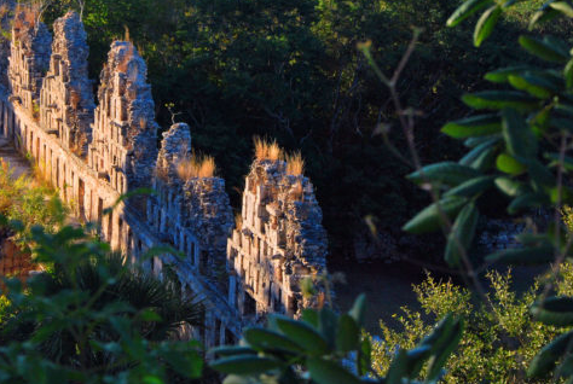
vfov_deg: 12.0
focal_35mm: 114
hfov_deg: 17.9
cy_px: 85
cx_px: 158
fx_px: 1815
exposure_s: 1/1000
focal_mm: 45
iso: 400
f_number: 7.1
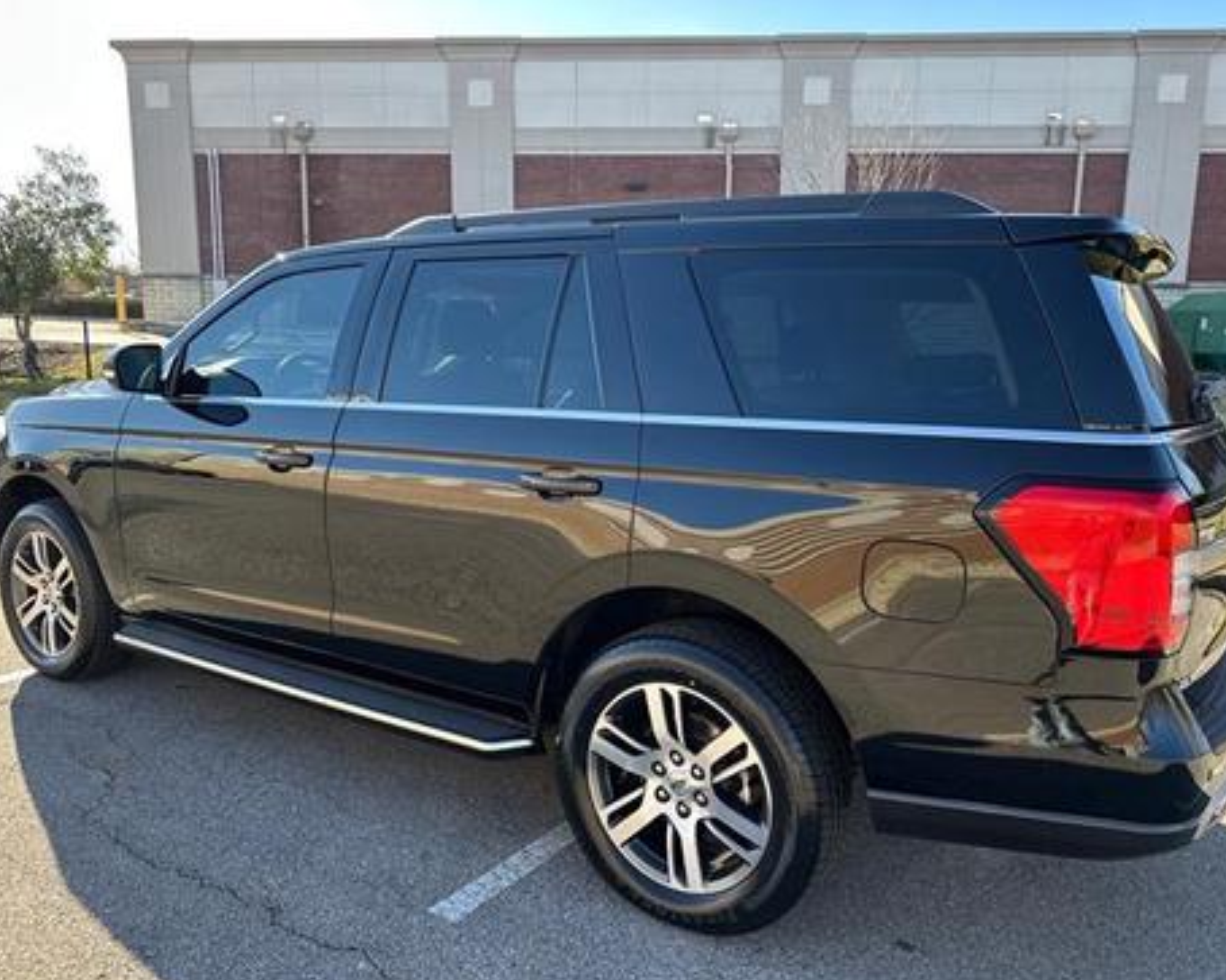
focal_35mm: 26
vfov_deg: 54.9
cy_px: 486
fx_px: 943
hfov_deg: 66.0
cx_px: 618
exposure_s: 1/541
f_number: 1.78
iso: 80
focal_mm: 6.86
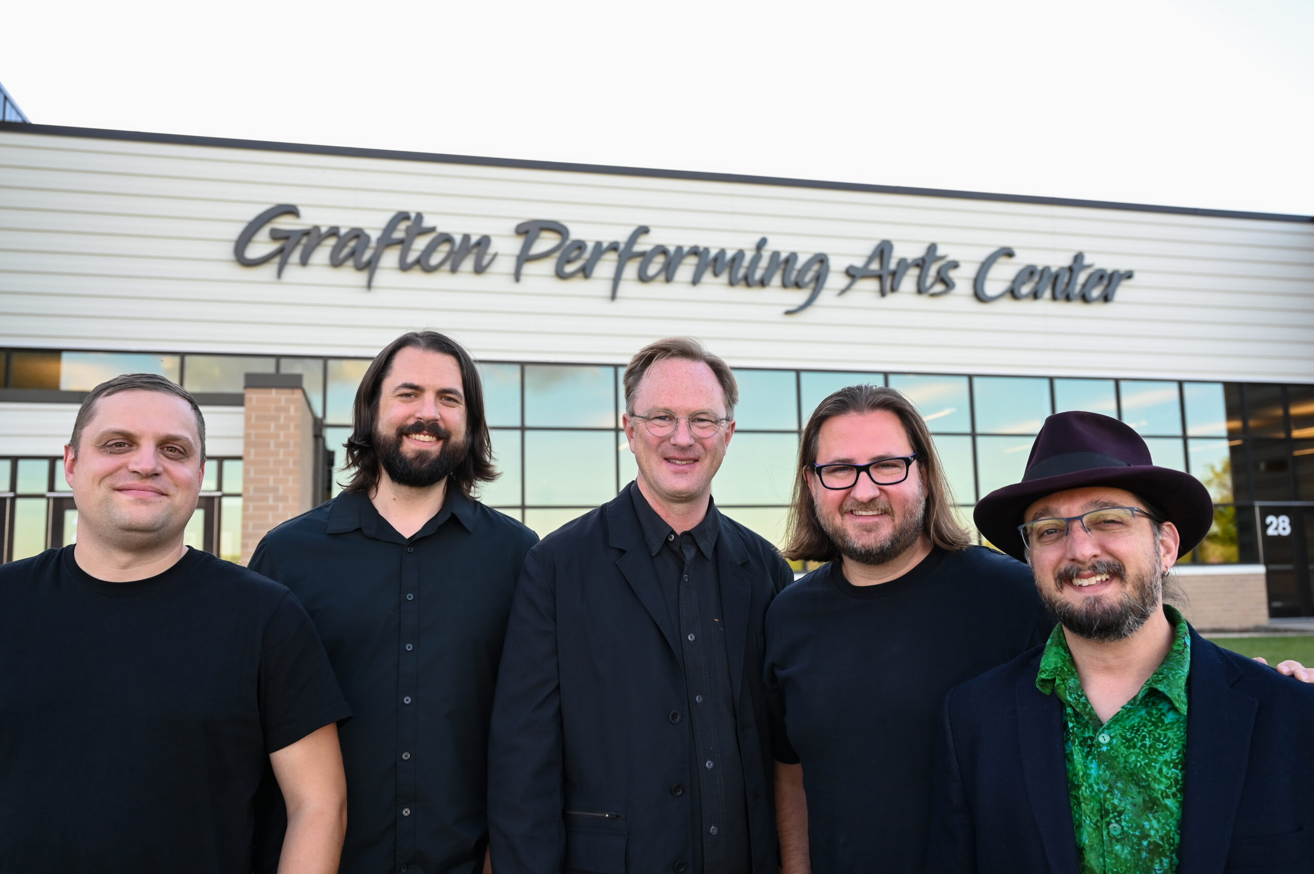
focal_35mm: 30
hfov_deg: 61.1
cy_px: 437
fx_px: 1112
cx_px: 657
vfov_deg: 42.9
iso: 640
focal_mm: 30.5
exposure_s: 1/400
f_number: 4.5
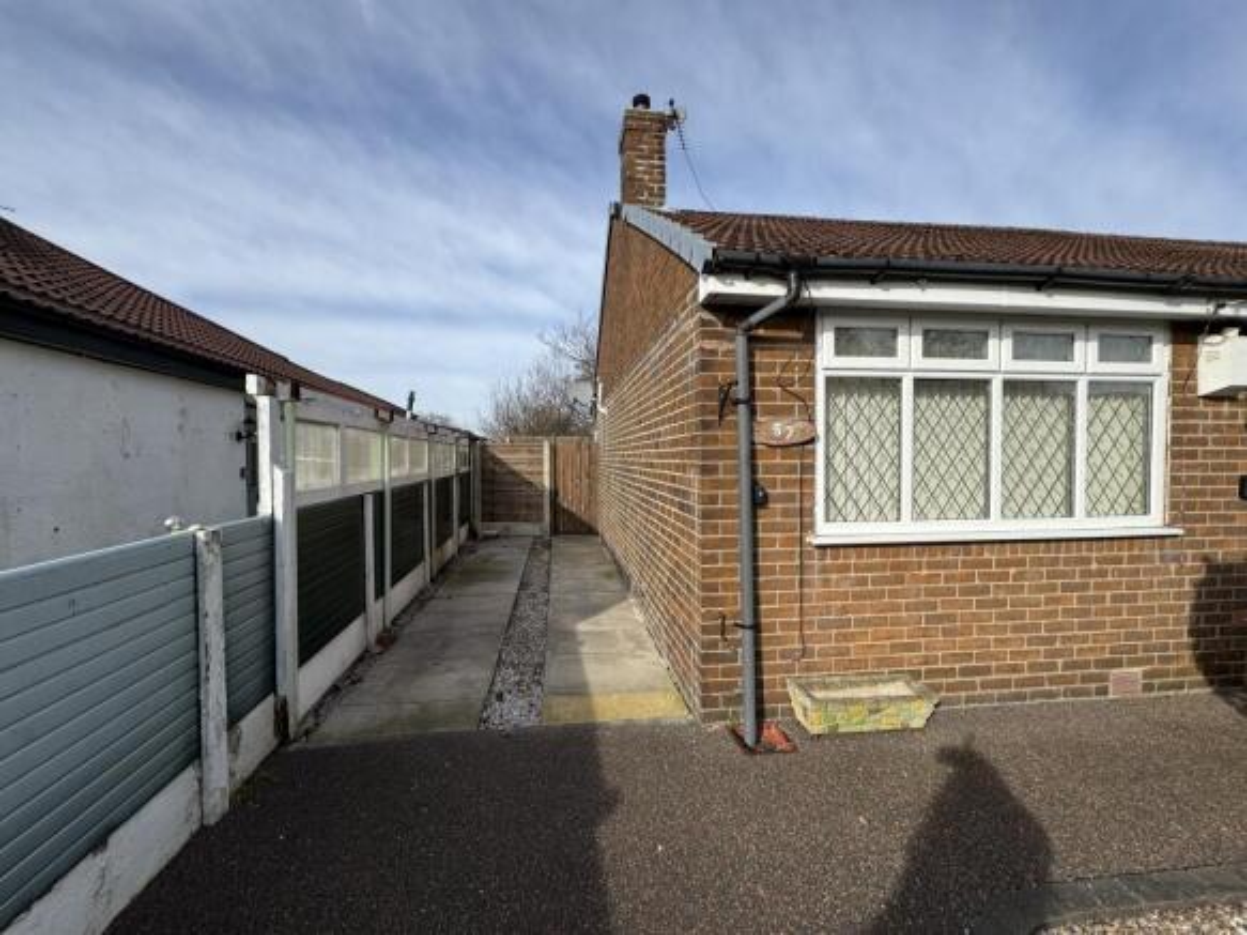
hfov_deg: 102.1
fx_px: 504
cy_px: 468
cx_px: 624
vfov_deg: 85.7
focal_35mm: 14
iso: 40
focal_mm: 2.22
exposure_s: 1/1672
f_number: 2.2
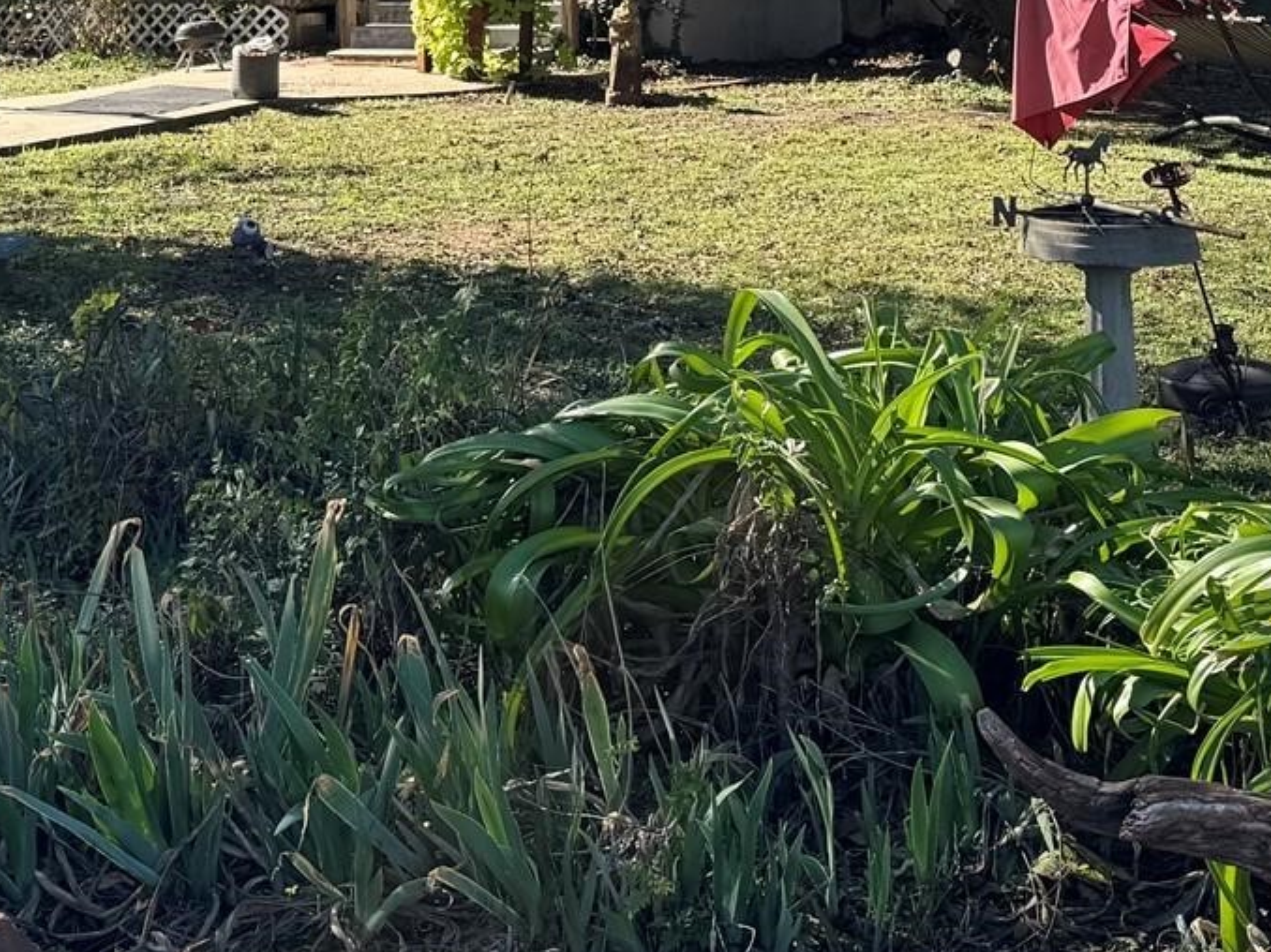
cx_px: 639
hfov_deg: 28.6
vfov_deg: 20.1
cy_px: -229
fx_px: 2496
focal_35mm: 68
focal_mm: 6.76
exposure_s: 1/1488
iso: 80
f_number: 1.78
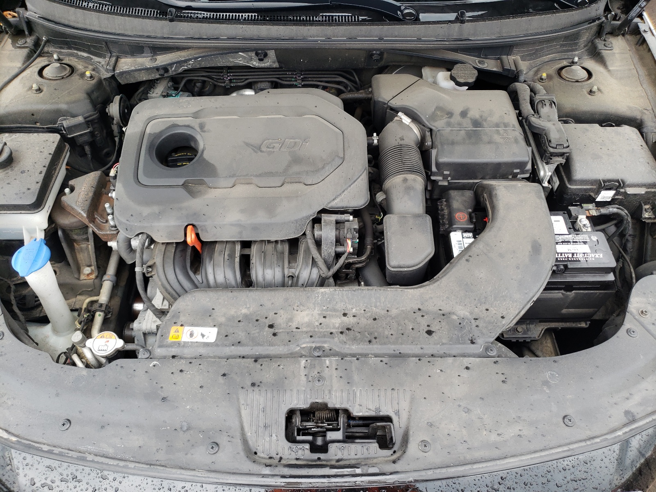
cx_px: 328
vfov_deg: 53.1
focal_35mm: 26
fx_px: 493
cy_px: 246
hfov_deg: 67.3
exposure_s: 1/263
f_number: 1.5
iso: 50
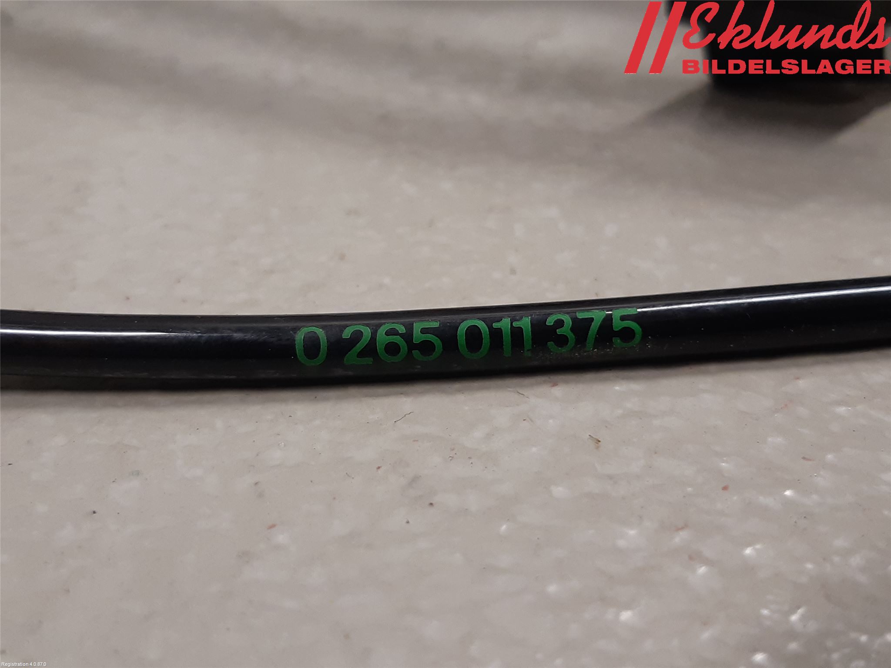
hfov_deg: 67.3
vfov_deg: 53.1
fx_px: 669
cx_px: 446
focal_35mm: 26
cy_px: 334
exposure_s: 1/50
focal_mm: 3.93
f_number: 1.7
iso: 125
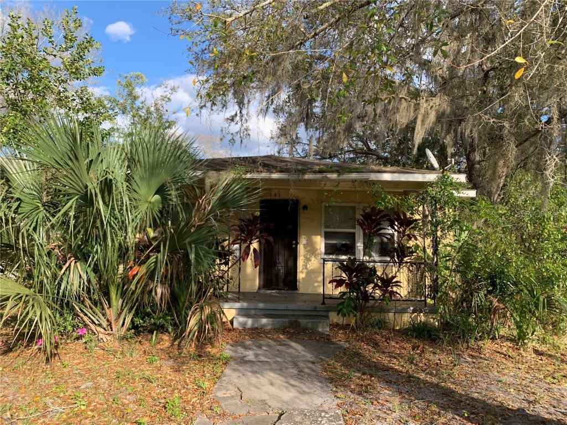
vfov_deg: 53.1
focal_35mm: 26
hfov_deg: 67.3
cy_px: 212
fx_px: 426
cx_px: 284
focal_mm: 4.25
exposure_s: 1/616
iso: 25
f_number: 1.8
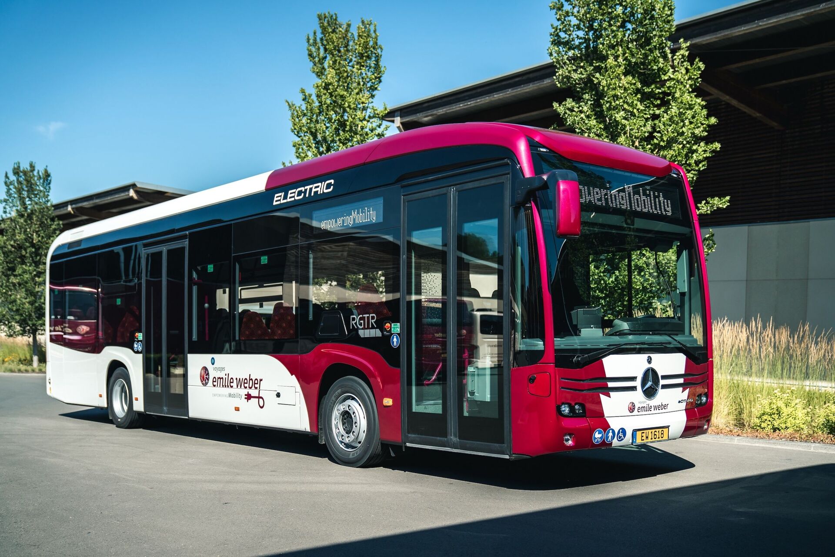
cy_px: 278
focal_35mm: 37
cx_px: 418
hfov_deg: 51.9
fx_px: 858
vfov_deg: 36.0
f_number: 2.8
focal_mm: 37
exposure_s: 1/40
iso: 200
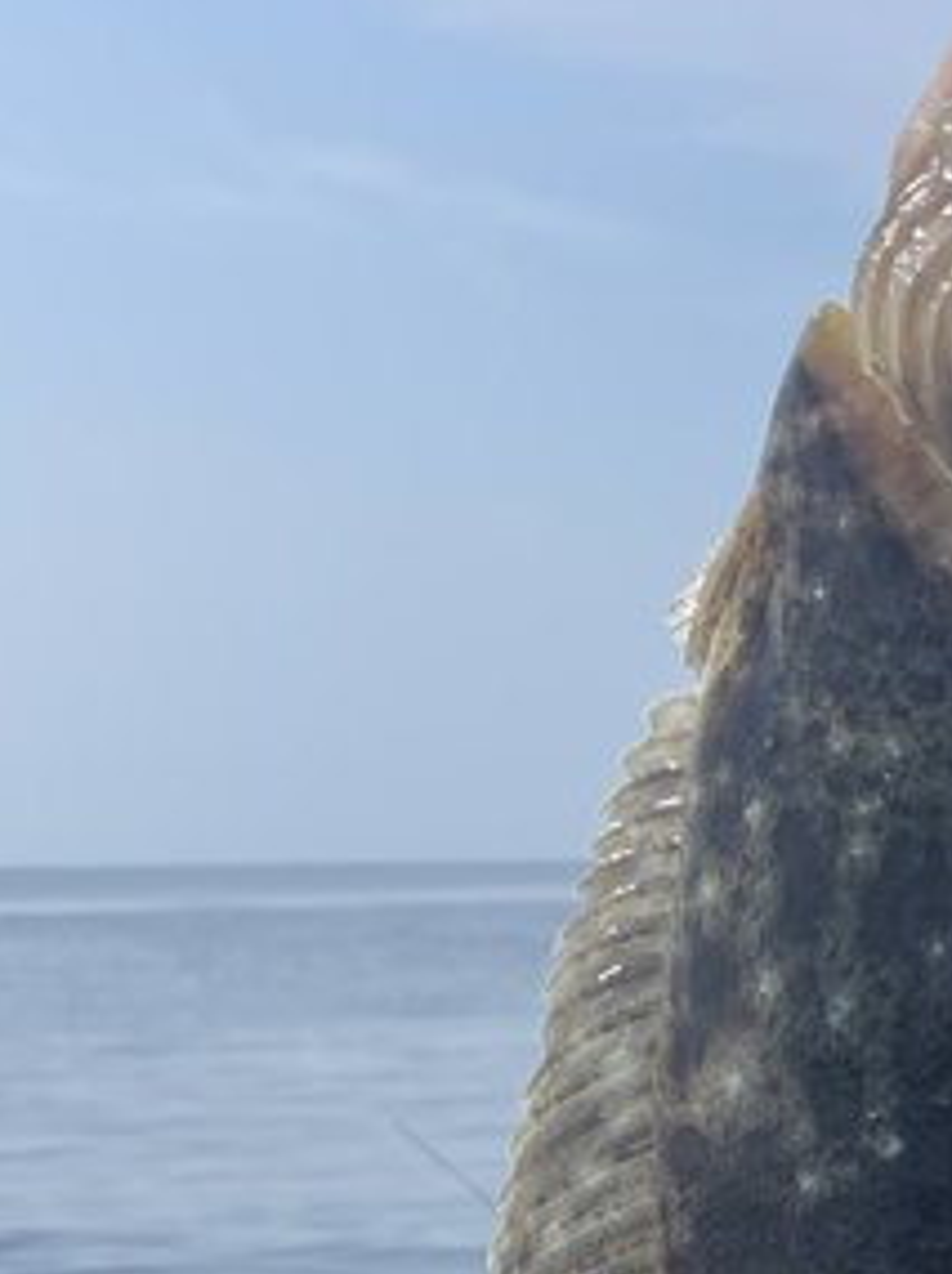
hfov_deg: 18.1
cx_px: 1064
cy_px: 1435
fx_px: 2867
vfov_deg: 23.4
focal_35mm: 78
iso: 32
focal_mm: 4.2
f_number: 1.6
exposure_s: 1/3731
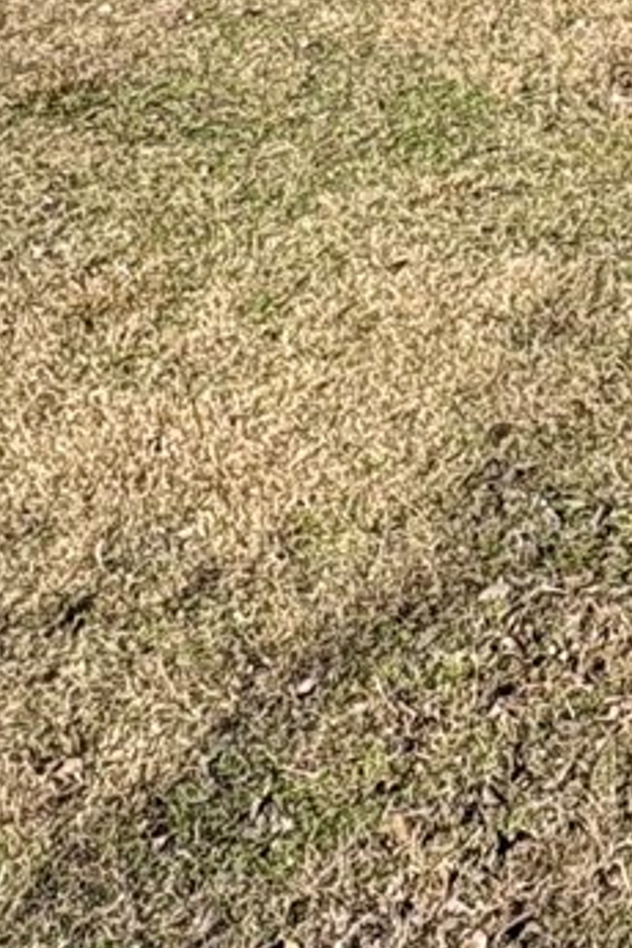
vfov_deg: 22.9
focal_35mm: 81
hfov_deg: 15.9
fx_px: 2133
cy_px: -203
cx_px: 857
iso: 40
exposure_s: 1/1789
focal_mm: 2.22
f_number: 2.2
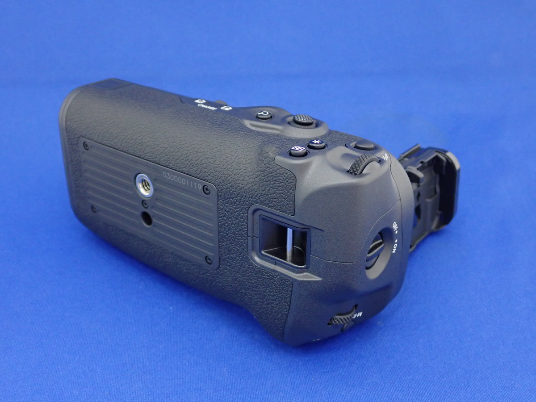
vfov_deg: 35.1
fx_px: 635
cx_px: 268
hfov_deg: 45.8
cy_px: 201
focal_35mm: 41
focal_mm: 7.31
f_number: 2.8
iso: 500
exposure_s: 1/40
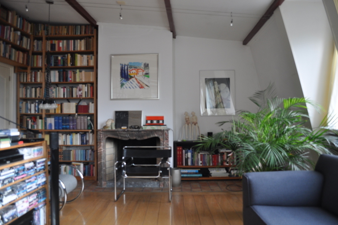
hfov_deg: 62.0
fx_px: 281
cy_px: 112
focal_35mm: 30
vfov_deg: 43.5
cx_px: 169
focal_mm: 20
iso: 450
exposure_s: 1/60
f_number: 4
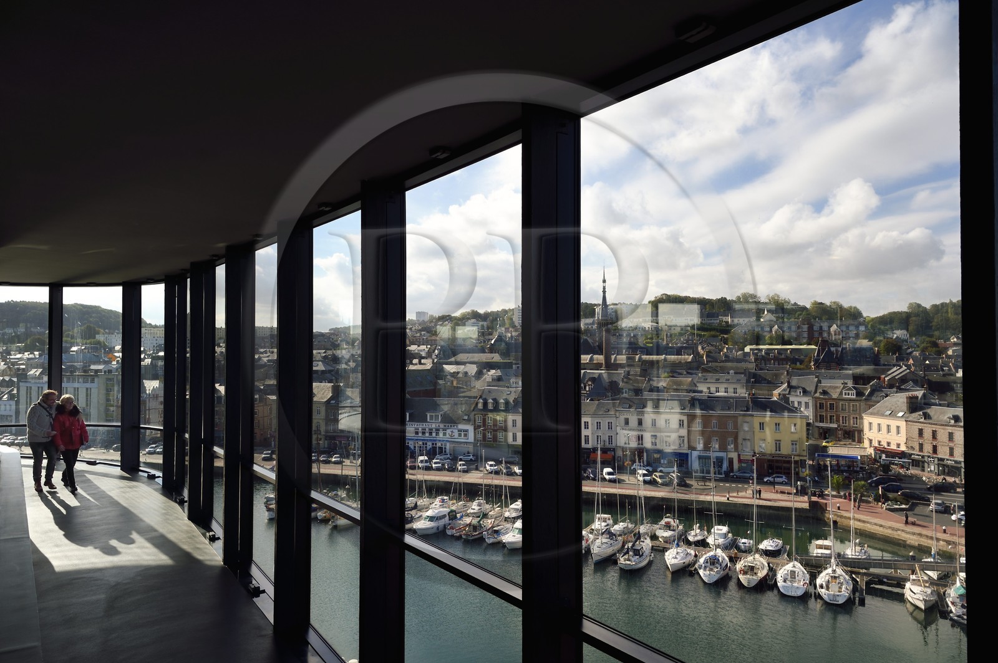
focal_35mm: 24
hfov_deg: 73.8
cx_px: 499
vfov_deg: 53.1
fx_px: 665
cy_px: 332
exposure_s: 1/160
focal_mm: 24
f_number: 11
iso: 200
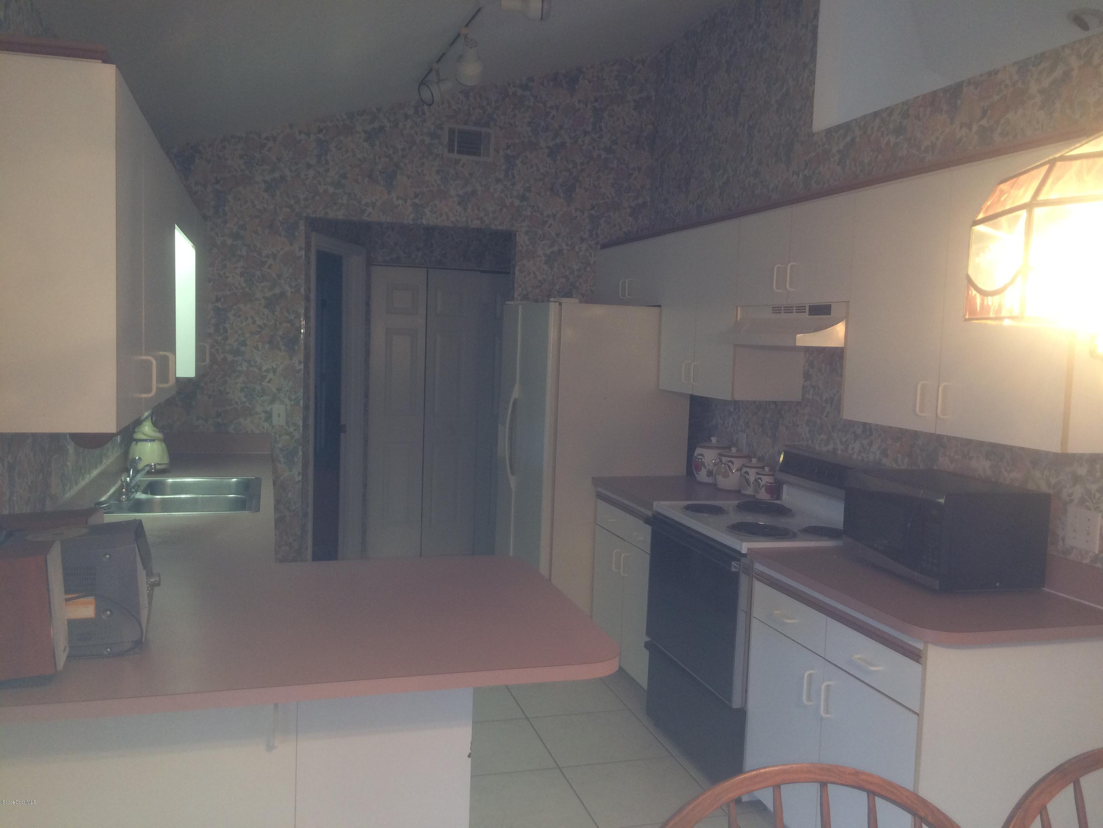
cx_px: 552
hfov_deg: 61.7
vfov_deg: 48.2
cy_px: 414
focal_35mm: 29
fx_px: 924
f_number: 2.2
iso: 80
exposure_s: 1/30
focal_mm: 4.15
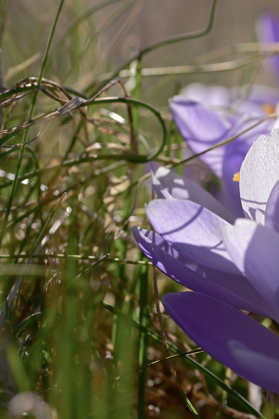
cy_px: 207
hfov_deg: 7.2
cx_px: 354
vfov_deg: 10.9
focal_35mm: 188
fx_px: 2186
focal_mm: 105
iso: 250
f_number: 10
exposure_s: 1/1250
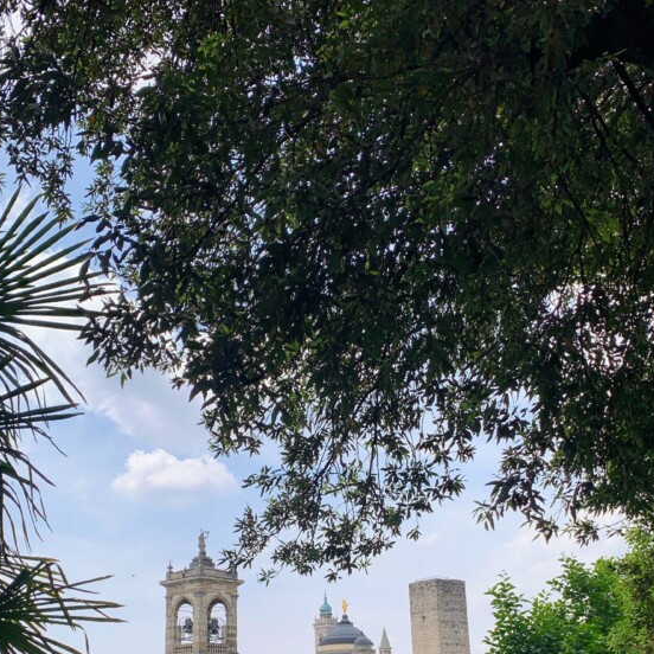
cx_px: 295
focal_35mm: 40
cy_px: 521
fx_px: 855
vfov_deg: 40.2
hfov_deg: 41.8
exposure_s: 1/1880
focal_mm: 4.25
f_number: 1.8
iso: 25
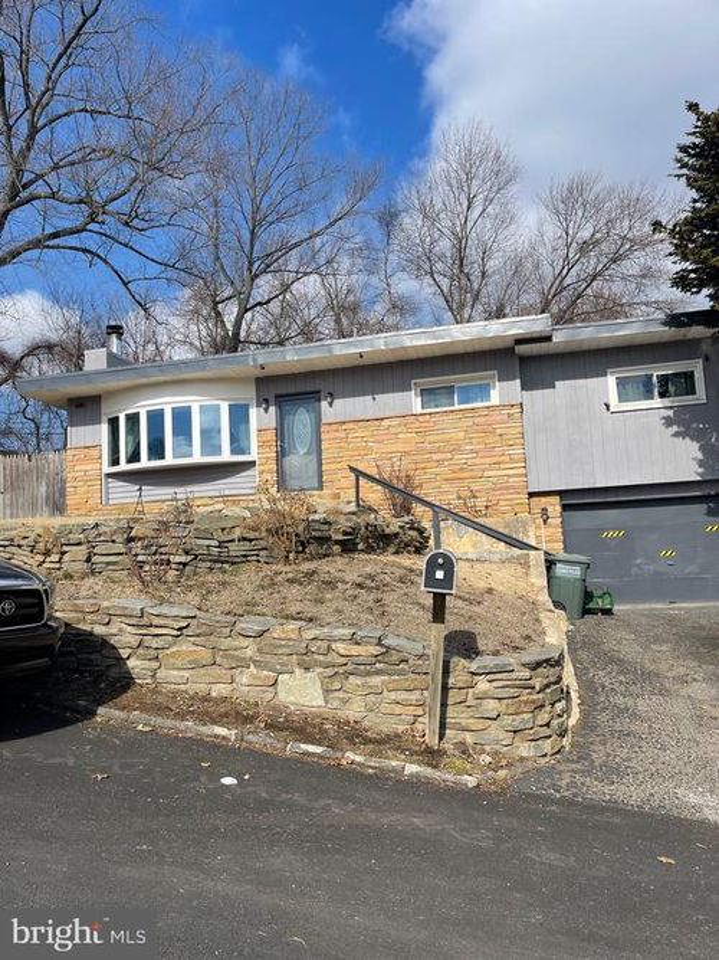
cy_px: 480
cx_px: 360
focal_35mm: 25
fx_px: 693
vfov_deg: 69.4
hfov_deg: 54.9
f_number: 1.6
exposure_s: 1/4202
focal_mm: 5.1
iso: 32
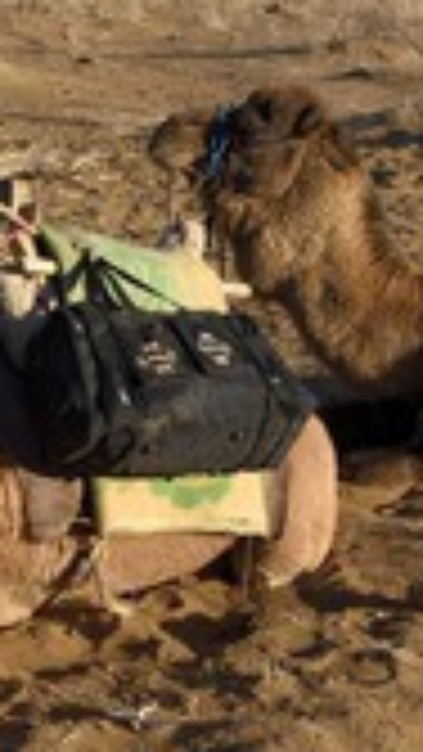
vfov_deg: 22.3
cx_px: -18
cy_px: 234
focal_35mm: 95
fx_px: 1893
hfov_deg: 12.6
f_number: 11
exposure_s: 1/320
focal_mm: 36
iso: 200
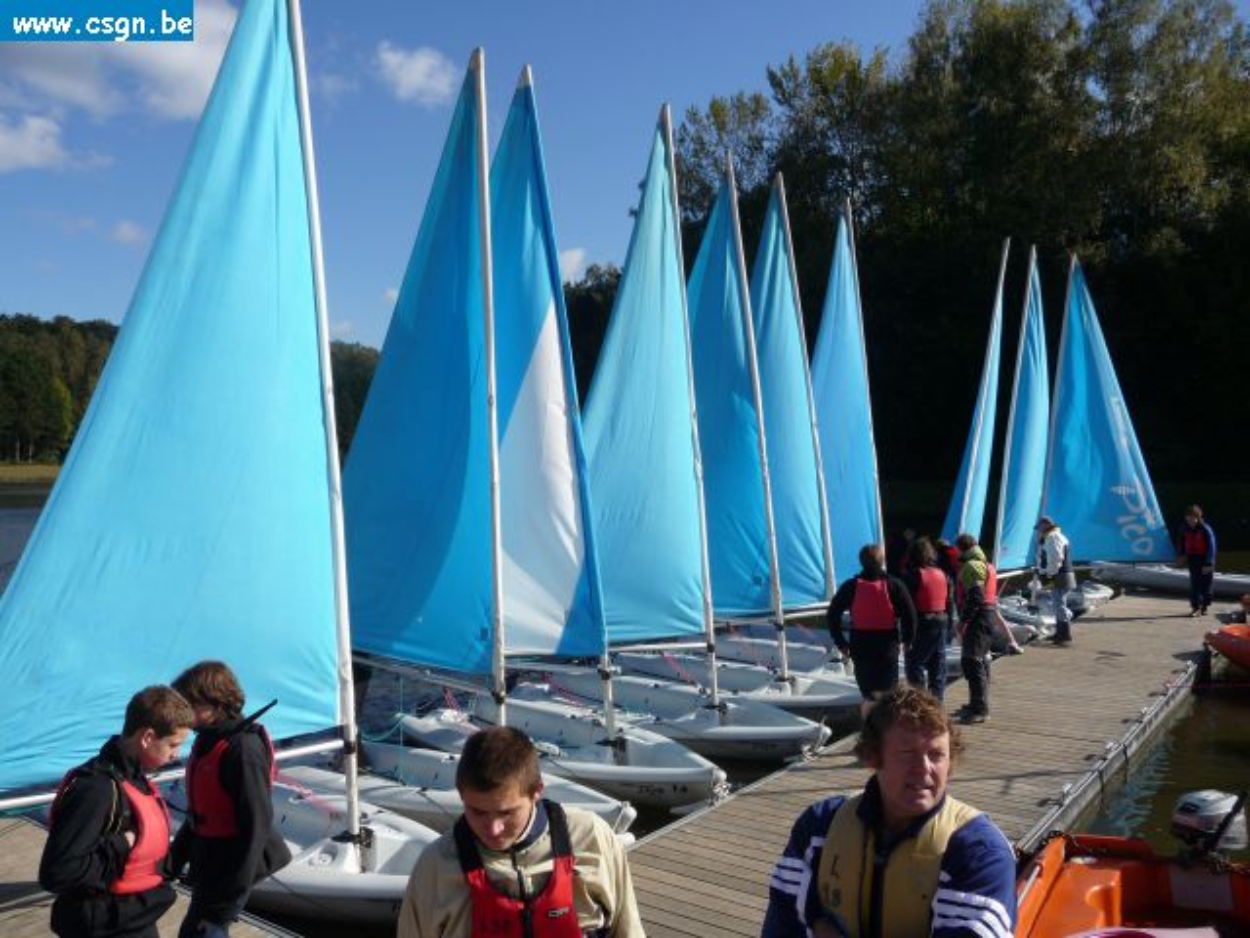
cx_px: 625
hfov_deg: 63.4
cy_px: 469
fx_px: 1011
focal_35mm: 28
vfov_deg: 49.7
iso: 100
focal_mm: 4.7
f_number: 8
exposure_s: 1/250
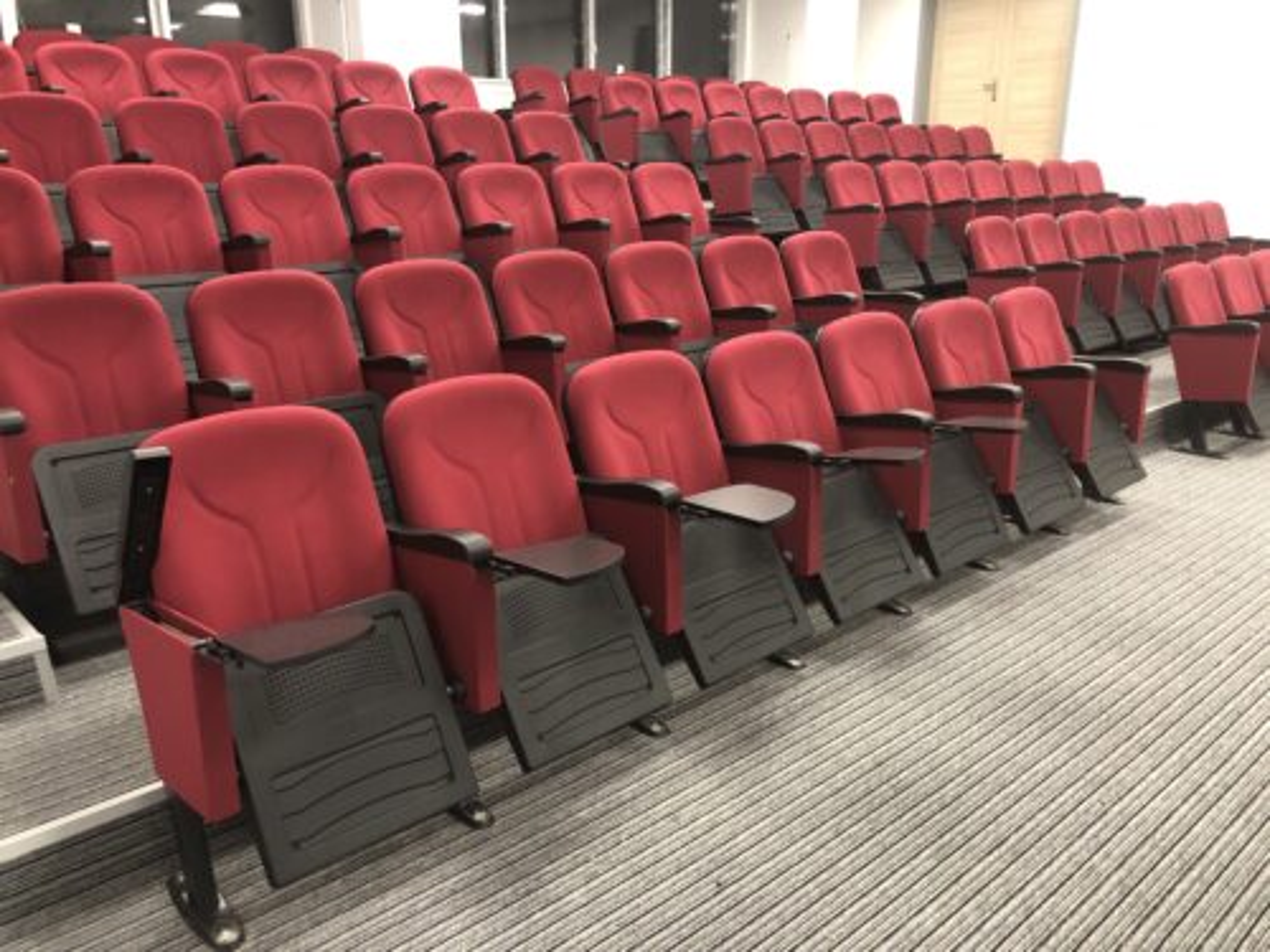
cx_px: 635
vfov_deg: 49.7
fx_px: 1027
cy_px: 476
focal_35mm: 28
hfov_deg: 63.4
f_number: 1.8
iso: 100
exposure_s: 1/15
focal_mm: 3.99
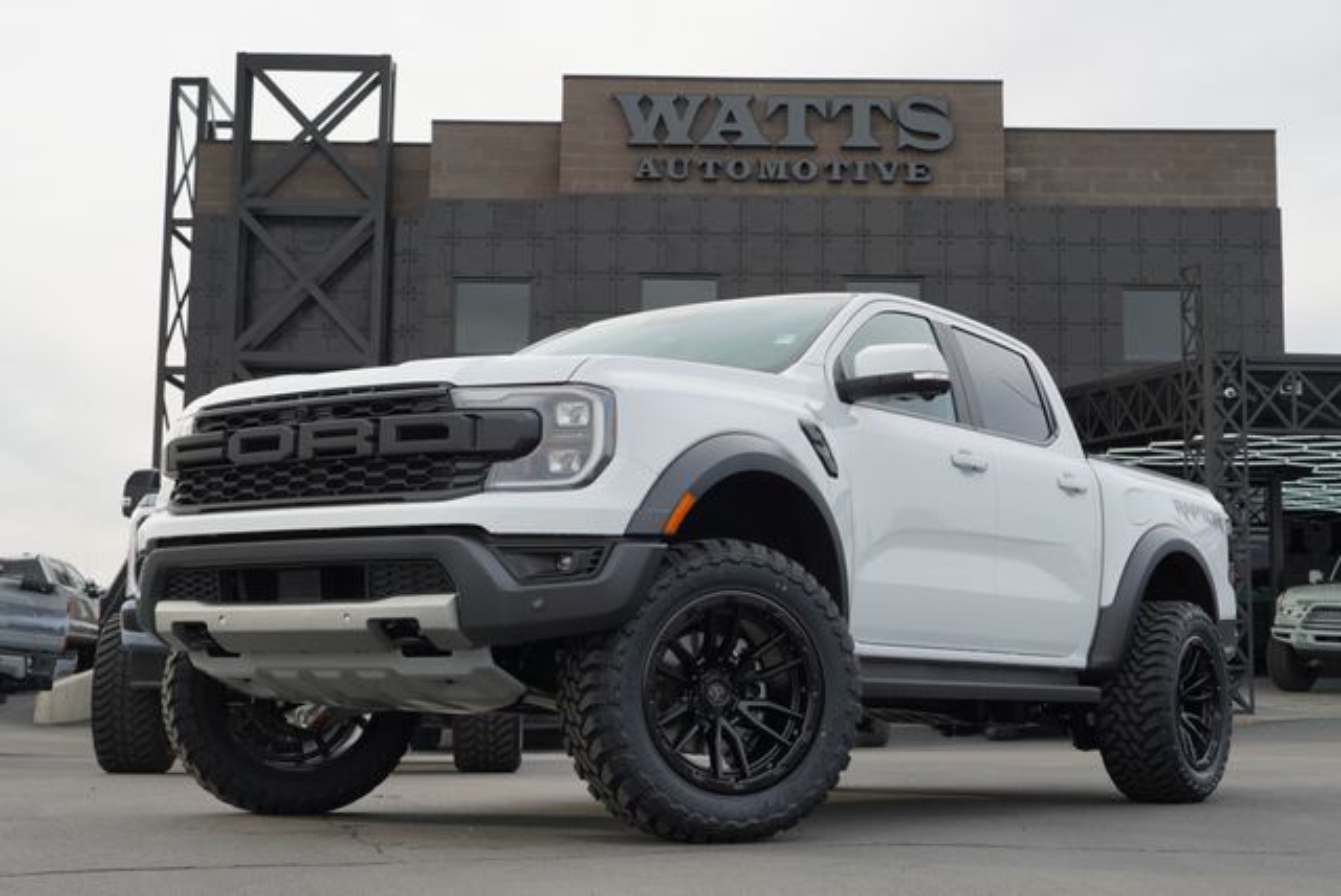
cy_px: 448
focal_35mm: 51
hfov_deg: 38.8
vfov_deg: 26.5
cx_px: 670
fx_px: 1901
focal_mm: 34
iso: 100
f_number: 5
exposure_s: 1/100
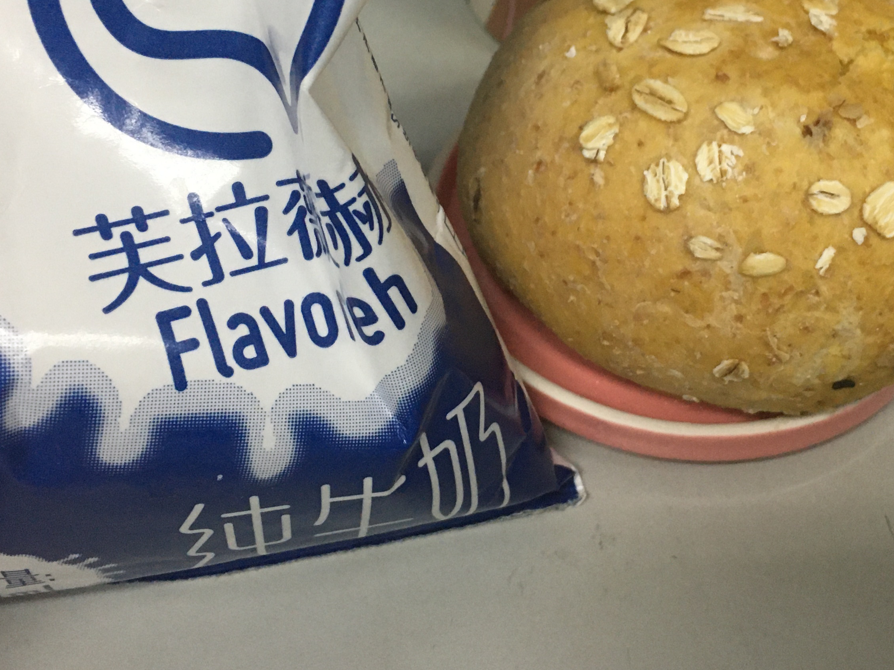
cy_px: 218
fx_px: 1343
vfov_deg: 27.8
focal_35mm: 52
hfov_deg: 36.6
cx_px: 559
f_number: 2.2
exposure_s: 1/33
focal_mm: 4.15
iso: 160
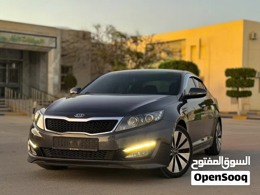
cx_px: 130
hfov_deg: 39.7
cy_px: 98
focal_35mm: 48
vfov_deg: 30.3
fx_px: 361
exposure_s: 1/40
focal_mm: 6.76
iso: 500
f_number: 1.78
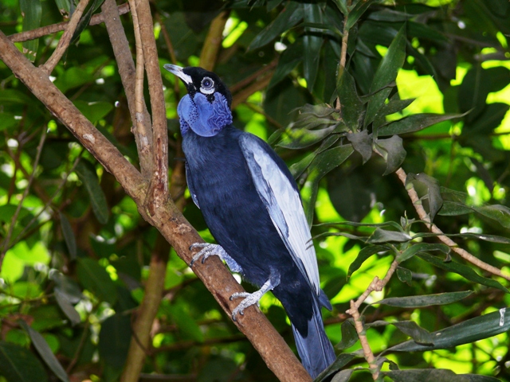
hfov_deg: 8.3
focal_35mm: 239
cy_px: 191
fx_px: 3521
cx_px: 255
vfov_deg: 6.2
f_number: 3.6
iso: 100
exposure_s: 1/30
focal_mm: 45.2
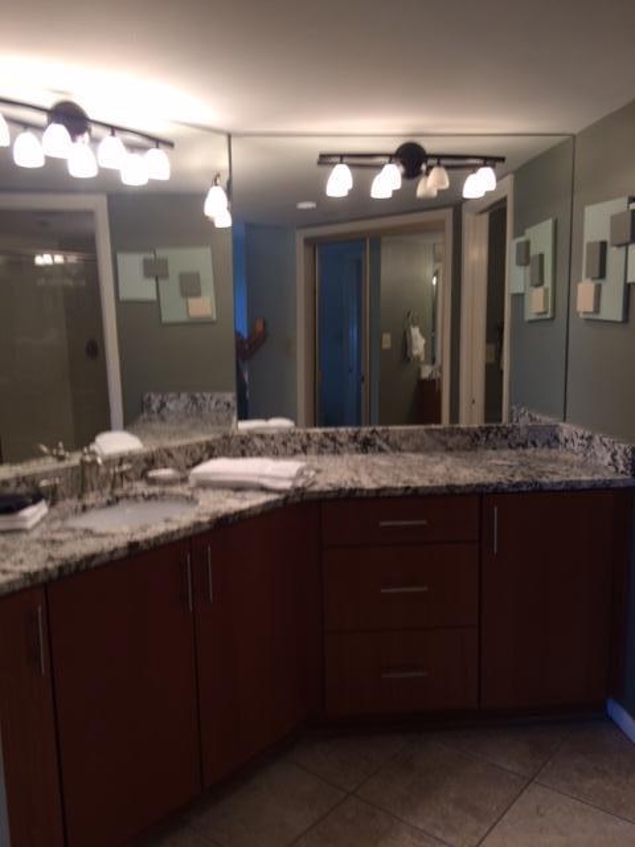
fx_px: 709
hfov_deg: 48.2
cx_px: 318
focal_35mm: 29
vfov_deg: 61.7
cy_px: 424
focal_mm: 4.15
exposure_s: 1/30
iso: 40
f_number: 2.2
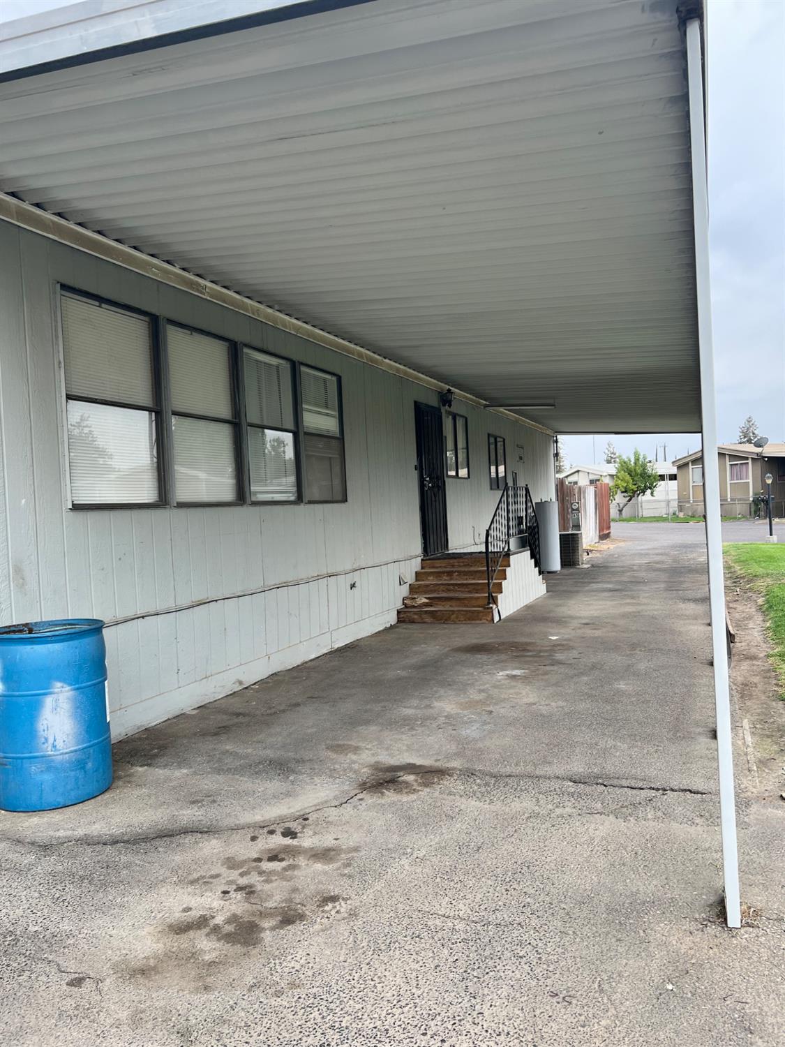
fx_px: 786
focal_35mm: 26
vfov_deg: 67.3
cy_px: 524
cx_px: 392
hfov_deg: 53.1
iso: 32
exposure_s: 1/149
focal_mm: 5.7
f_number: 1.5
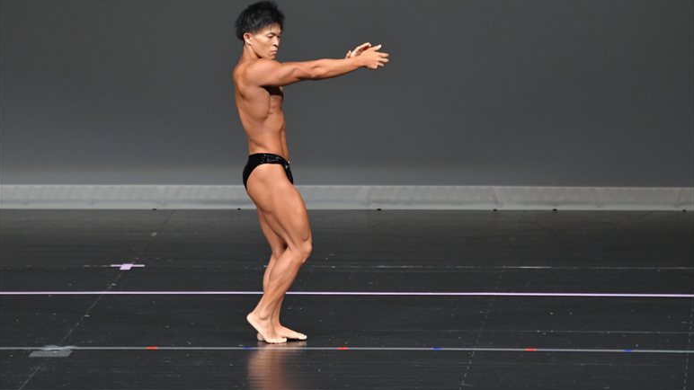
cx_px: 347
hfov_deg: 6.5
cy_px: 173
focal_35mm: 331
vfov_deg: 3.7
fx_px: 6090
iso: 4000
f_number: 5.6
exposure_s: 1/400
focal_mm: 210
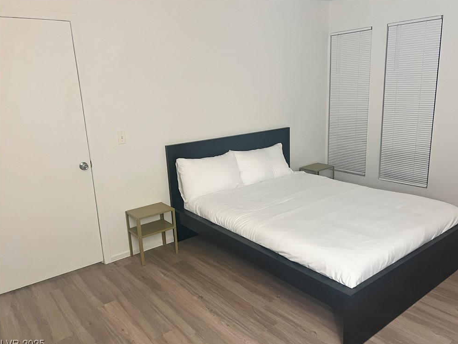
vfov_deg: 51.4
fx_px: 357
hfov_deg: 65.3
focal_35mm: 27
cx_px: 236
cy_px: 176
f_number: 1.5
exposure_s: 1/40
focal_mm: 5.7
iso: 400
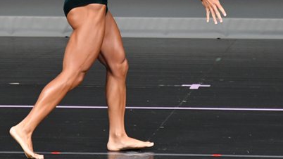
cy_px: 4
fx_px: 5230
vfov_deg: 1.7
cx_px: 137
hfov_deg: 3.1
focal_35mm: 697
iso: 4000
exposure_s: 1/400
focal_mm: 230
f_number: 5.6
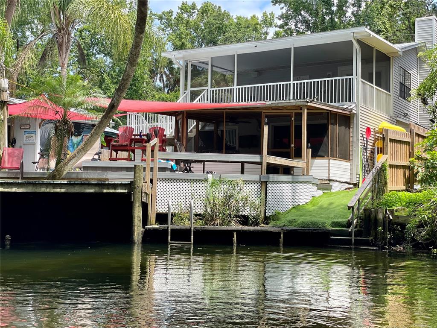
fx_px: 656
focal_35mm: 52
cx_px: 218
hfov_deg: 36.8
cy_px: 164
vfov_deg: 28.0
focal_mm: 6
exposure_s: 1/600
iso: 32
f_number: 2
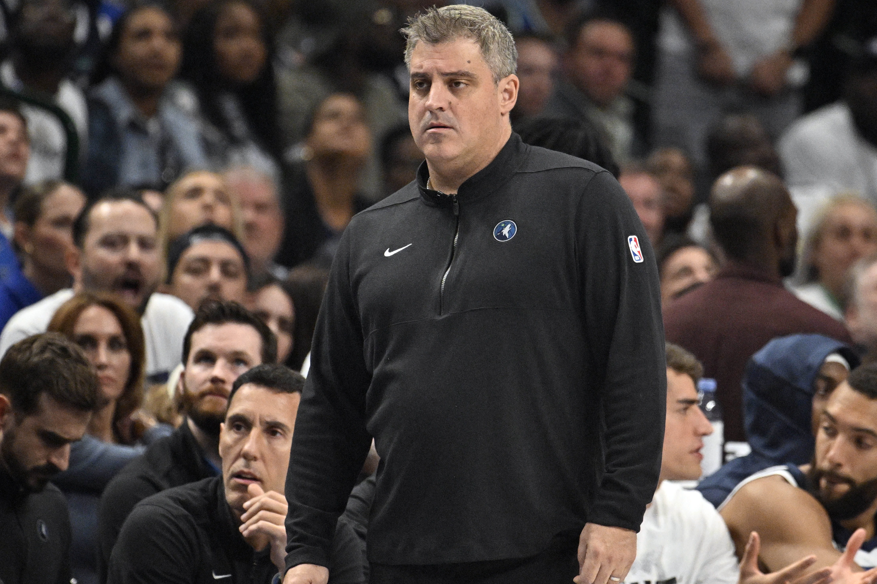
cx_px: 491
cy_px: 284
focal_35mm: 731
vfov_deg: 1.9
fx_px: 17802
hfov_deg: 2.8
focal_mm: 400
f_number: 4.5
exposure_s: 1/1600
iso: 6400
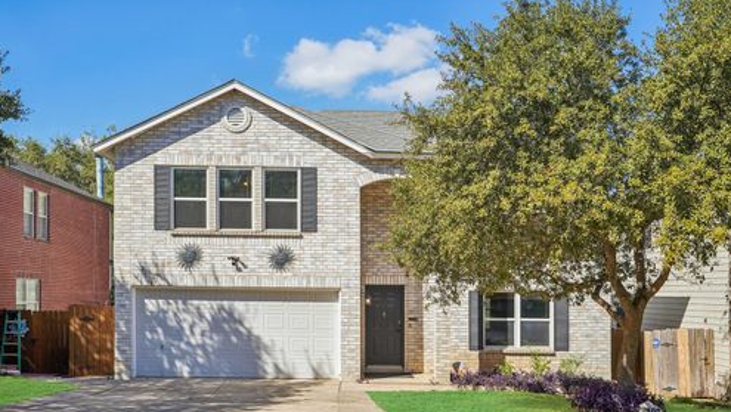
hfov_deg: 54.0
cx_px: 366
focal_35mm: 37
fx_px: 718
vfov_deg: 32.0
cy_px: 230
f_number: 8
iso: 100
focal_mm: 35
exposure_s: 1/250
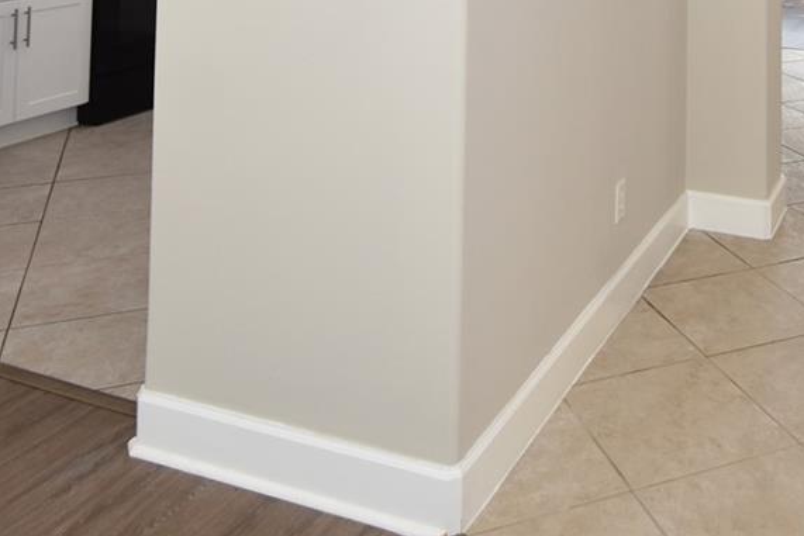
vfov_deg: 27.0
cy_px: -153
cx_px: 607
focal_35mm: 42
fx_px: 938
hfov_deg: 44.8
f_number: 4
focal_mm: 10
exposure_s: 1/80
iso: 200
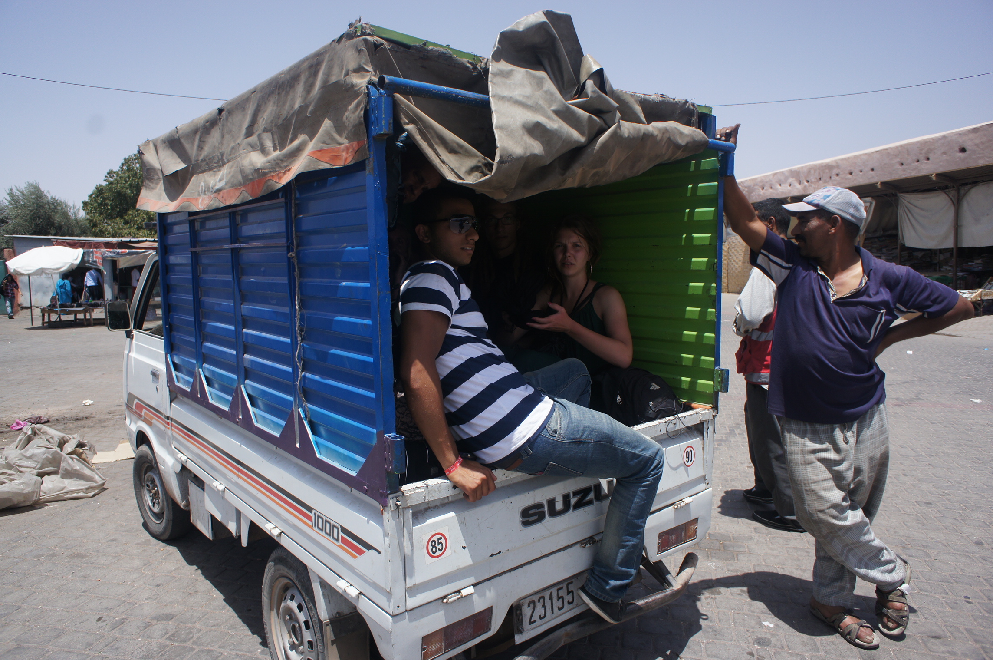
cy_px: 330
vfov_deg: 53.0
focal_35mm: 24
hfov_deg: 73.8
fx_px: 661
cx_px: 496
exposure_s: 1/640
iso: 200
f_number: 6.3
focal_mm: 16
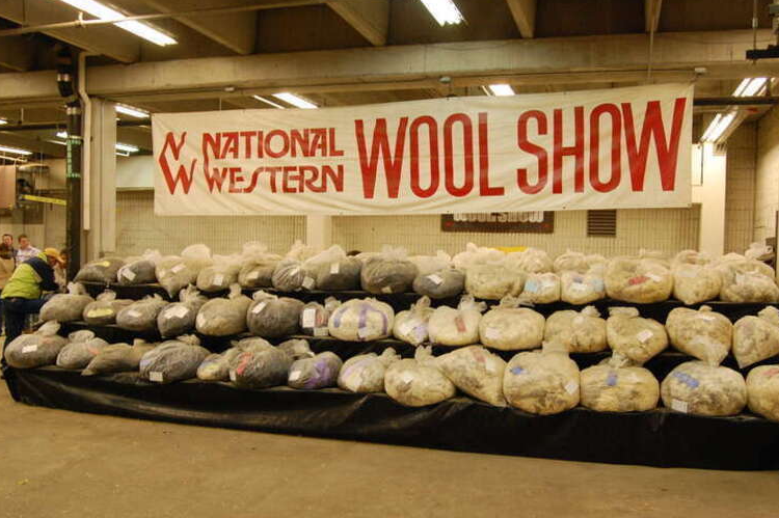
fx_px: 692
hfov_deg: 58.7
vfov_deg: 41.1
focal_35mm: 32
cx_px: 404
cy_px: 271
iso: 1600
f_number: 7.1
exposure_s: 1/40
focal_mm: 20
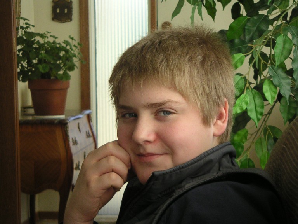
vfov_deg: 13.3
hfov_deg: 17.7
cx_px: 149
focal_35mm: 111
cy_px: 112
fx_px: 956
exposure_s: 1/180
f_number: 3.7
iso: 64
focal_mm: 14.4
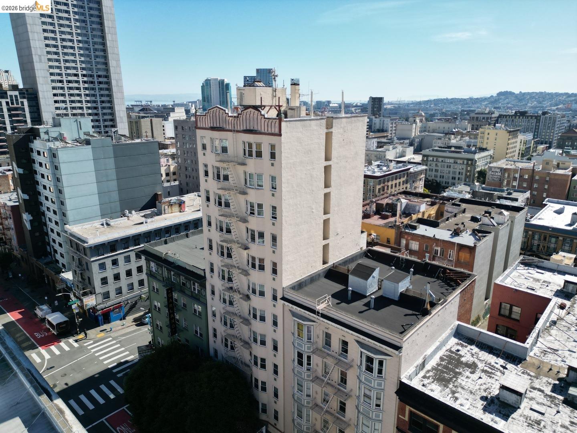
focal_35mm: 24
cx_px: 288
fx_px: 400
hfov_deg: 71.6
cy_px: 216
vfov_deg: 56.8
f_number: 1.7
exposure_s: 1/3200
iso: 150
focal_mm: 6.72
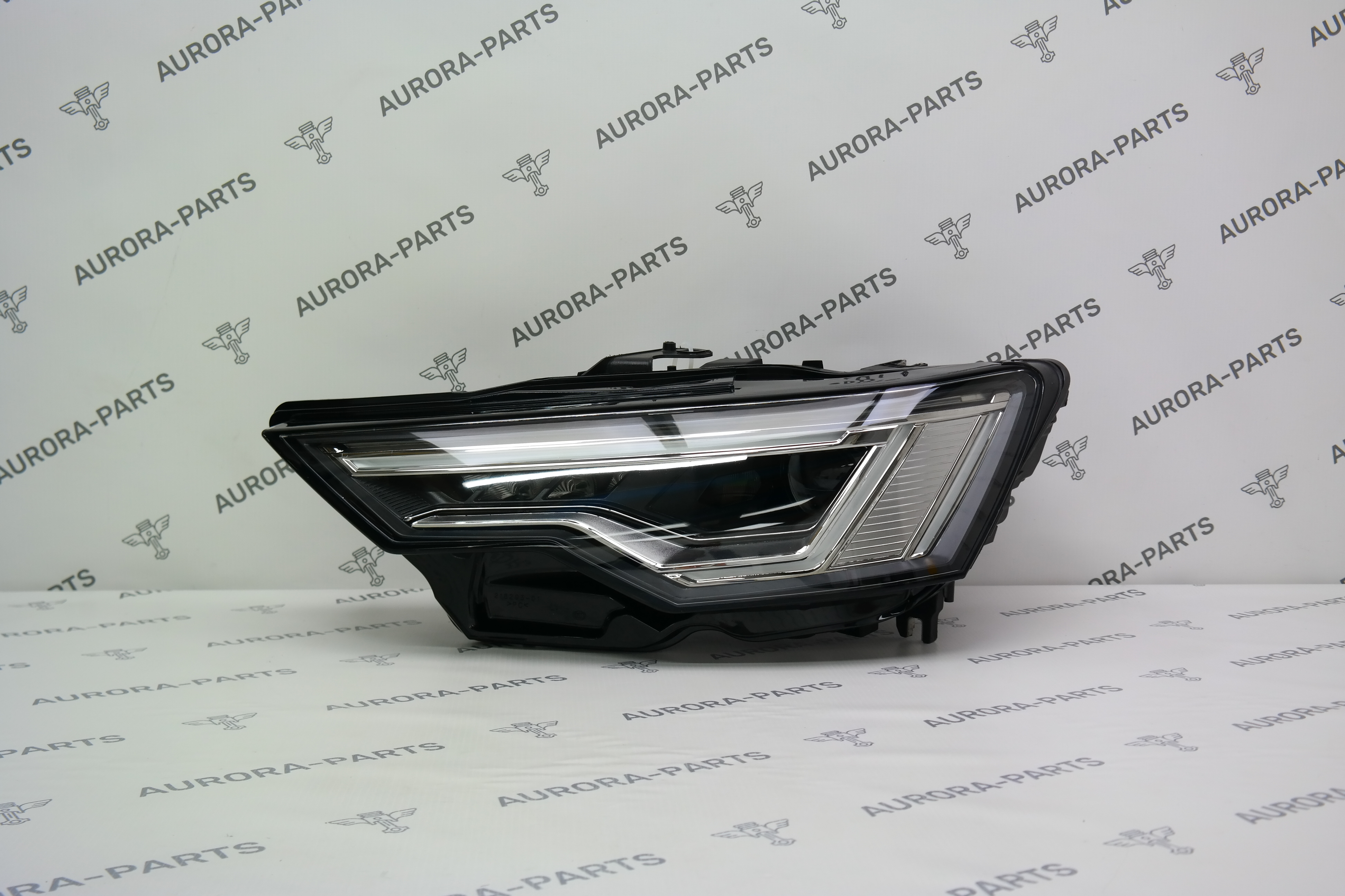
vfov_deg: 30.5
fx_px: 1644
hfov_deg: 44.5
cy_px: 448
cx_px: 672
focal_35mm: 44
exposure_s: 1/50
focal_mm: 29
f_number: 5.6
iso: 200
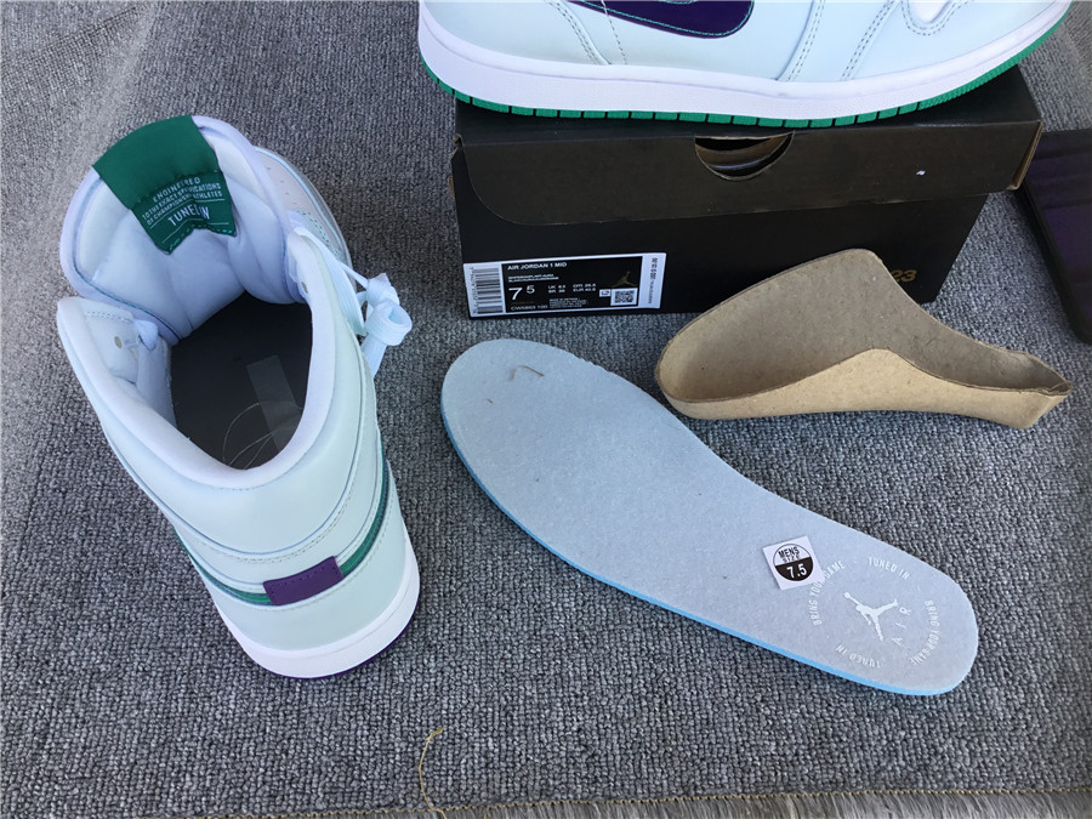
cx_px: 546
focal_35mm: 31
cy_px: 410
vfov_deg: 45.4
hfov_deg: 58.4
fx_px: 978
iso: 25
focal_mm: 3.3
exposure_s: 1/114
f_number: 2.4
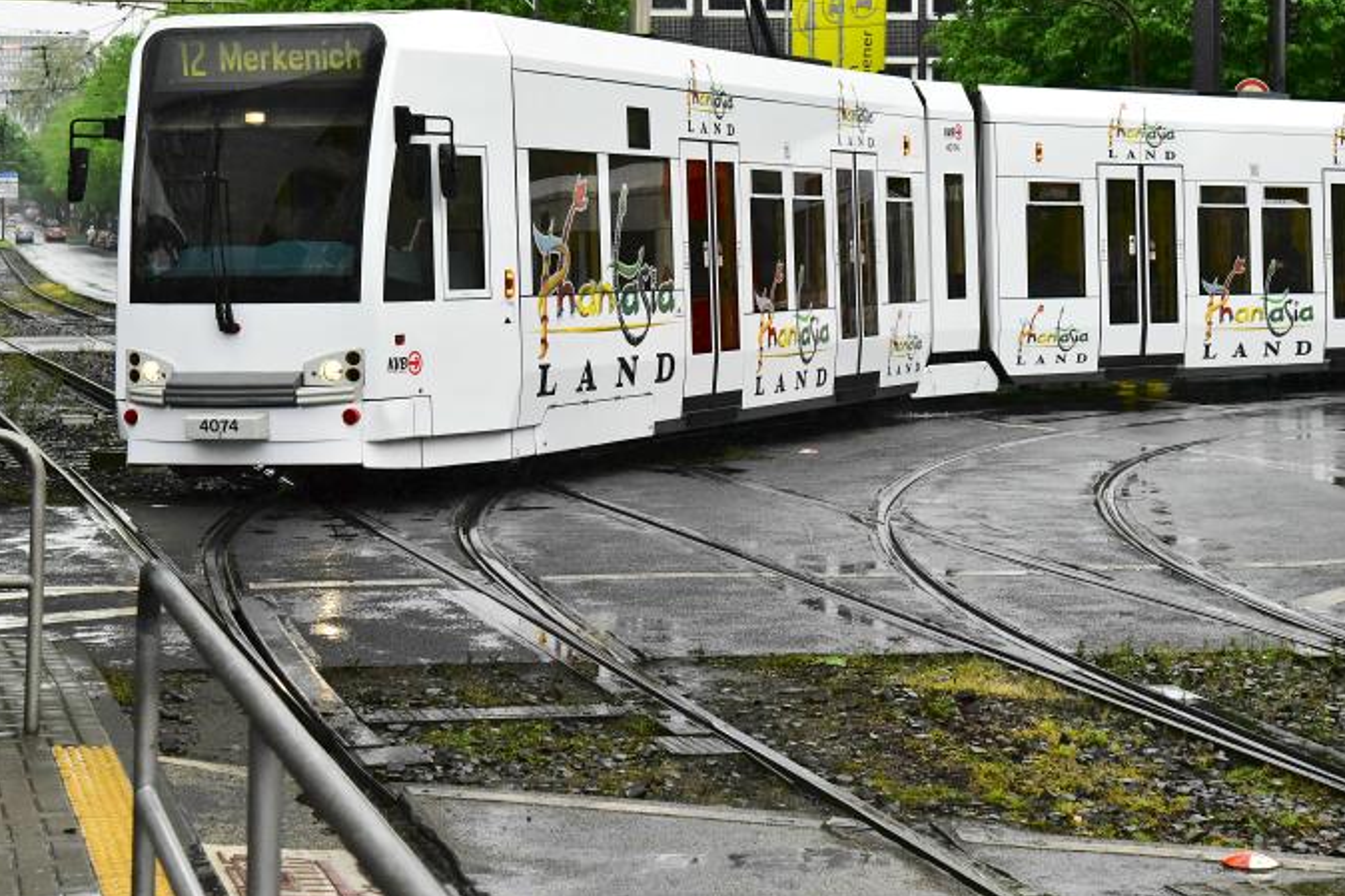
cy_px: 245
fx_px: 3436
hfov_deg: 22.1
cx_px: 764
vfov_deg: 14.8
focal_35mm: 92
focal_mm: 62
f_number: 7.1
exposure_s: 1/800
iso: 3200
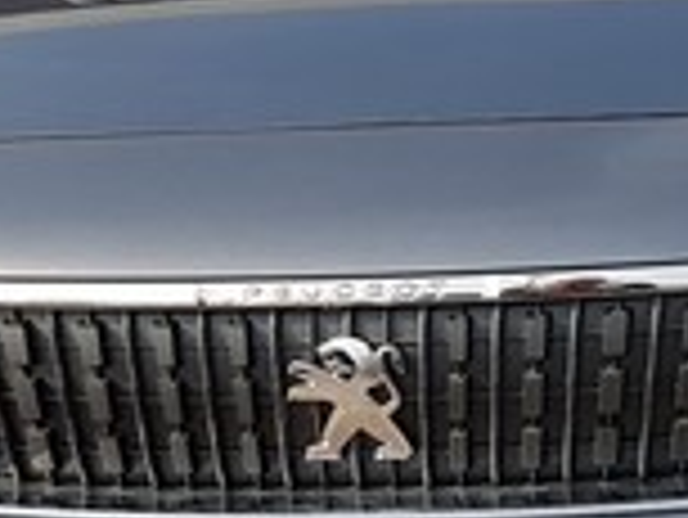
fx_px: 2705
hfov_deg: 14.5
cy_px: 441
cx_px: 337
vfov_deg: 10.9
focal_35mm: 136
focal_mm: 4.2
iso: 40
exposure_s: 1/1204
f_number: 1.7
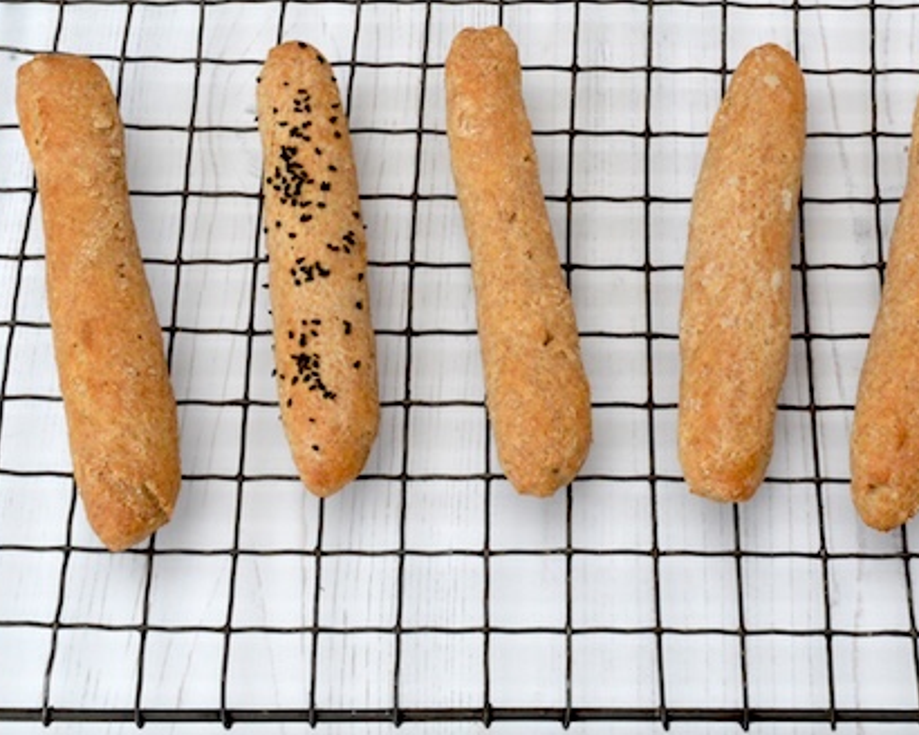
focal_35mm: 79
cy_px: 338
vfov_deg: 19.4
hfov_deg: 24.0
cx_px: 612
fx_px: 2149
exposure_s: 1/100
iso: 1600
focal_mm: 36
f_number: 32
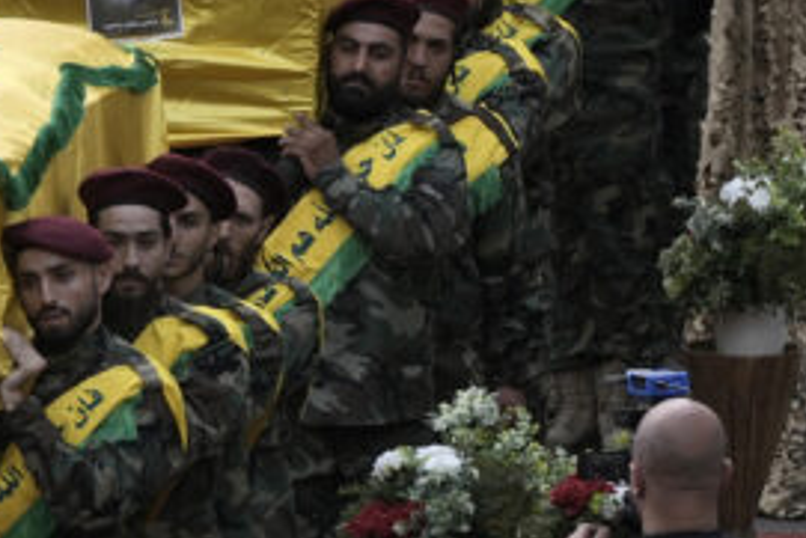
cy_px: 193
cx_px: -253
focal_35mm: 664
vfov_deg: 2.1
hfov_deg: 3.1
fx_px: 14874
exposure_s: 1/640
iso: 400
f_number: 5
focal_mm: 200
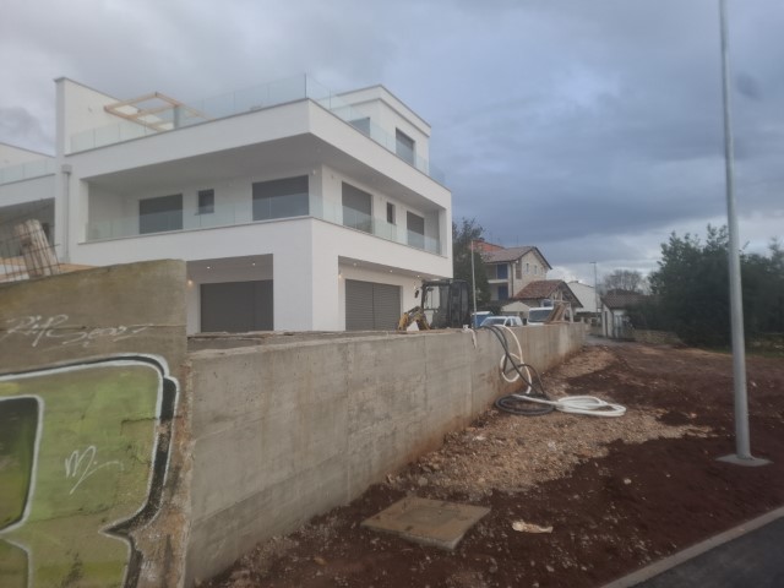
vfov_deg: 58.9
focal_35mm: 23
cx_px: 392
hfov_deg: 73.9
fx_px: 521
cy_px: 294
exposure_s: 1/267
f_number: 1.8
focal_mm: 5.54
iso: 50
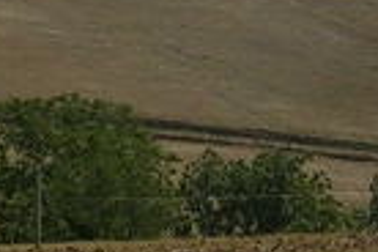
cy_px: -41
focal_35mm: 271
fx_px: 2845
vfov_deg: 5.1
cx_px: 225
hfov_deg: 7.6
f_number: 4.8
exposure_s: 1/1200
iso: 50
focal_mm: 5.4
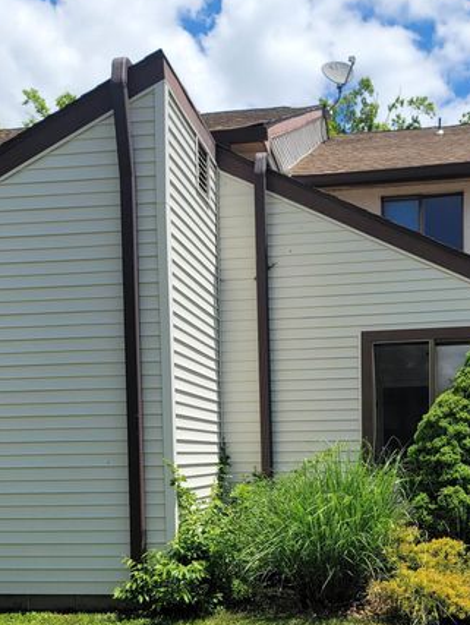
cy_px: 466
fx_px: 705
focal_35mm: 39
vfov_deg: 46.2
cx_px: 294
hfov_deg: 36.7
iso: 20
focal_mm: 7
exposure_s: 1/1000
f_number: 1.8
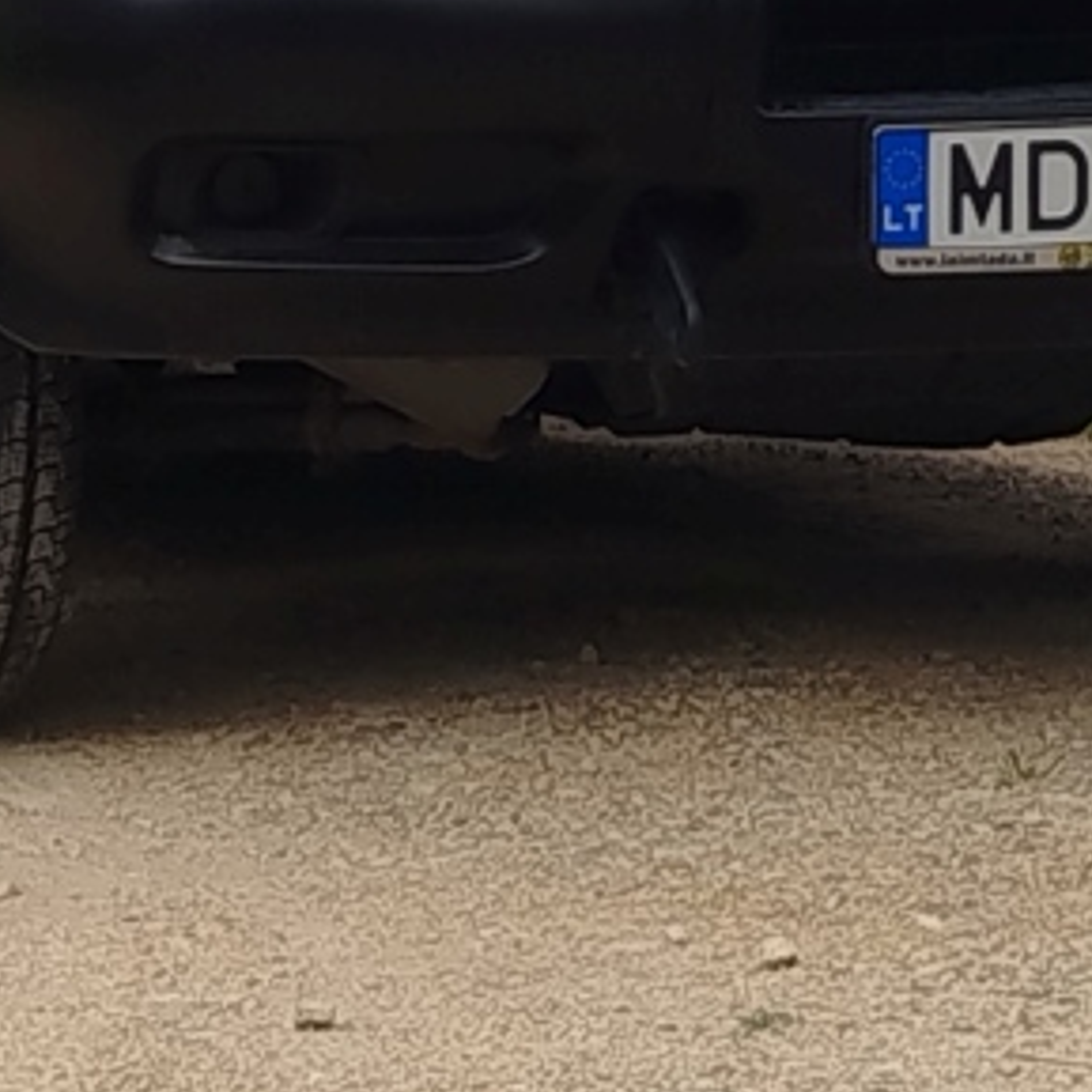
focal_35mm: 191
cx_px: 200
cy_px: -742
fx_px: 6817
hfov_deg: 9.1
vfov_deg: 8.8
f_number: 1.7
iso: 50
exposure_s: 1/219
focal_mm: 5.31
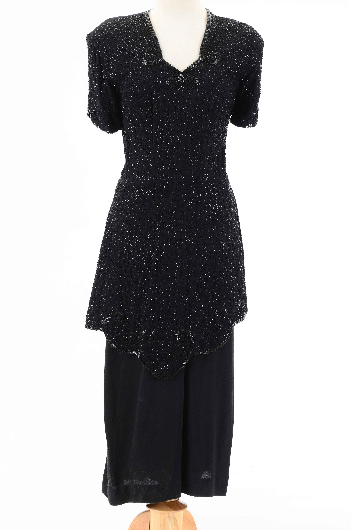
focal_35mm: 112
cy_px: 265
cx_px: 176
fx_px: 1653
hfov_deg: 12.1
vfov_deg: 18.2
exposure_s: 1/80
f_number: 10
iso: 400
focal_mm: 75
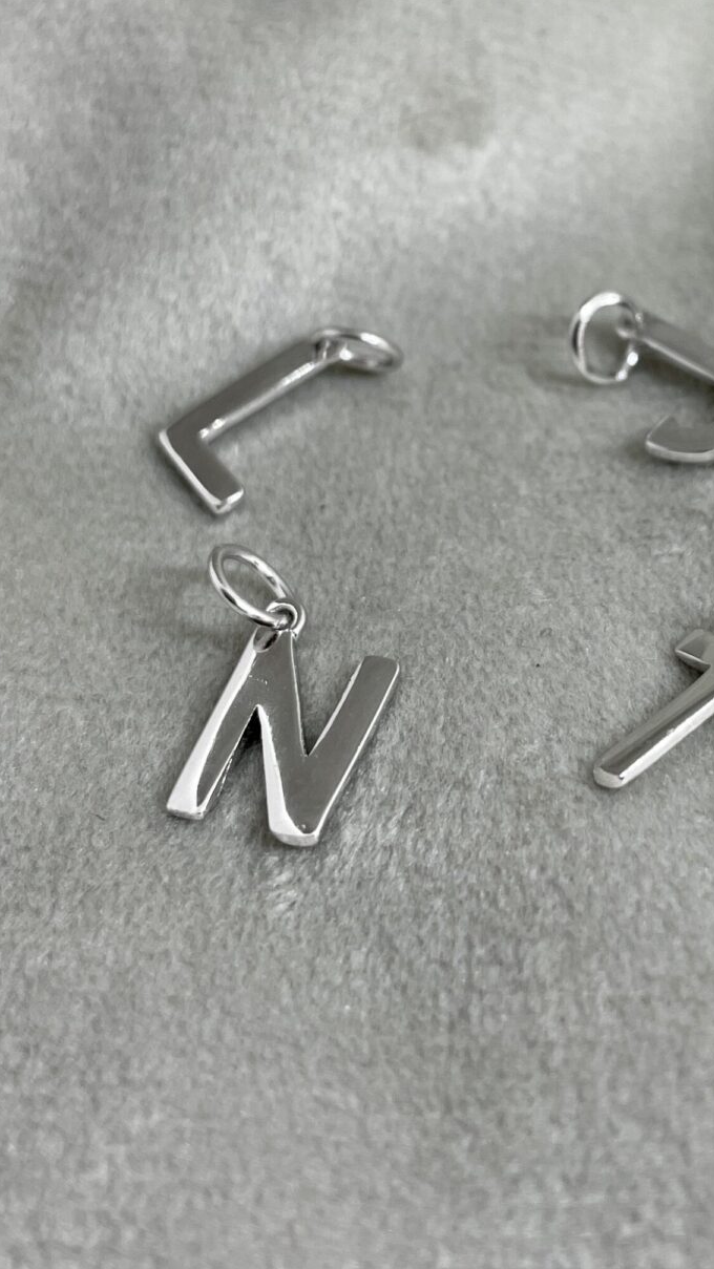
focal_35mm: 36
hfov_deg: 32.4
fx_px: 1212
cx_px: 501
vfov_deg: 55.2
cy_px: 581
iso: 50
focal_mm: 4.2
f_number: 1.6
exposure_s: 1/100
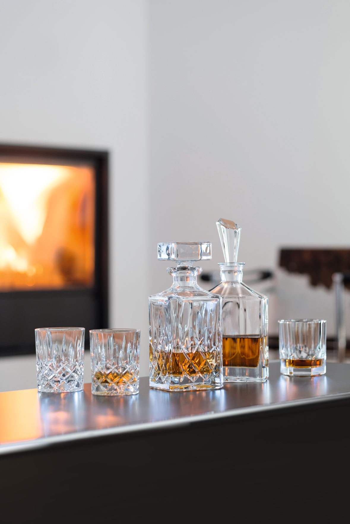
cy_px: 262
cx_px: 175
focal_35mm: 85
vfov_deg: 23.9
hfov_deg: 16.1
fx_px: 1238
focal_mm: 85
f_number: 3.3
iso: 125
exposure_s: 2.5
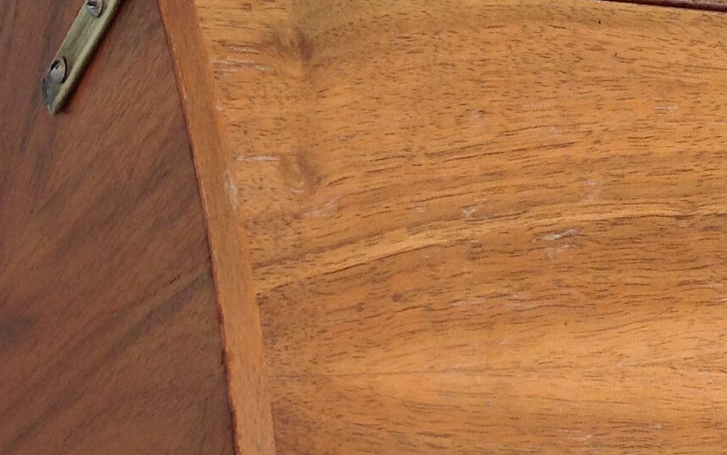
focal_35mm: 111
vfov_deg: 11.8
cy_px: 137
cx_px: 702
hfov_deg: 18.4
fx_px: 2200
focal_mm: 4.28
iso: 50
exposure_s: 1/40
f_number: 2.4
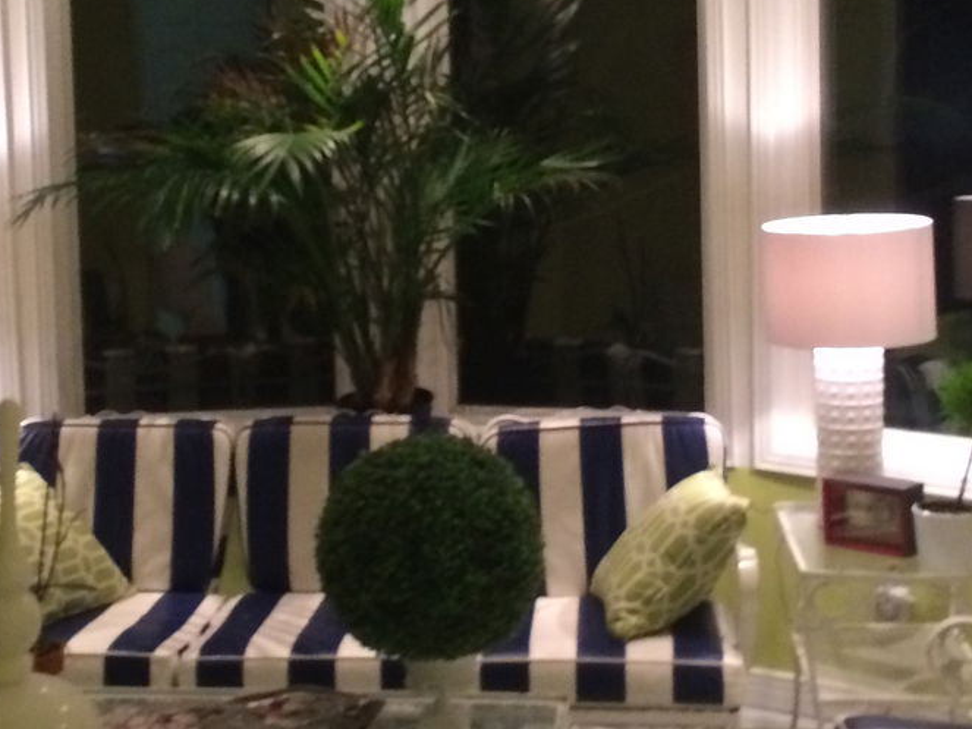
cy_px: 201
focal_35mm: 70
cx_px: 389
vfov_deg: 20.9
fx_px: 1965
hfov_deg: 27.7
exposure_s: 1/30
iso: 250
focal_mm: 4.15
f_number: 2.2
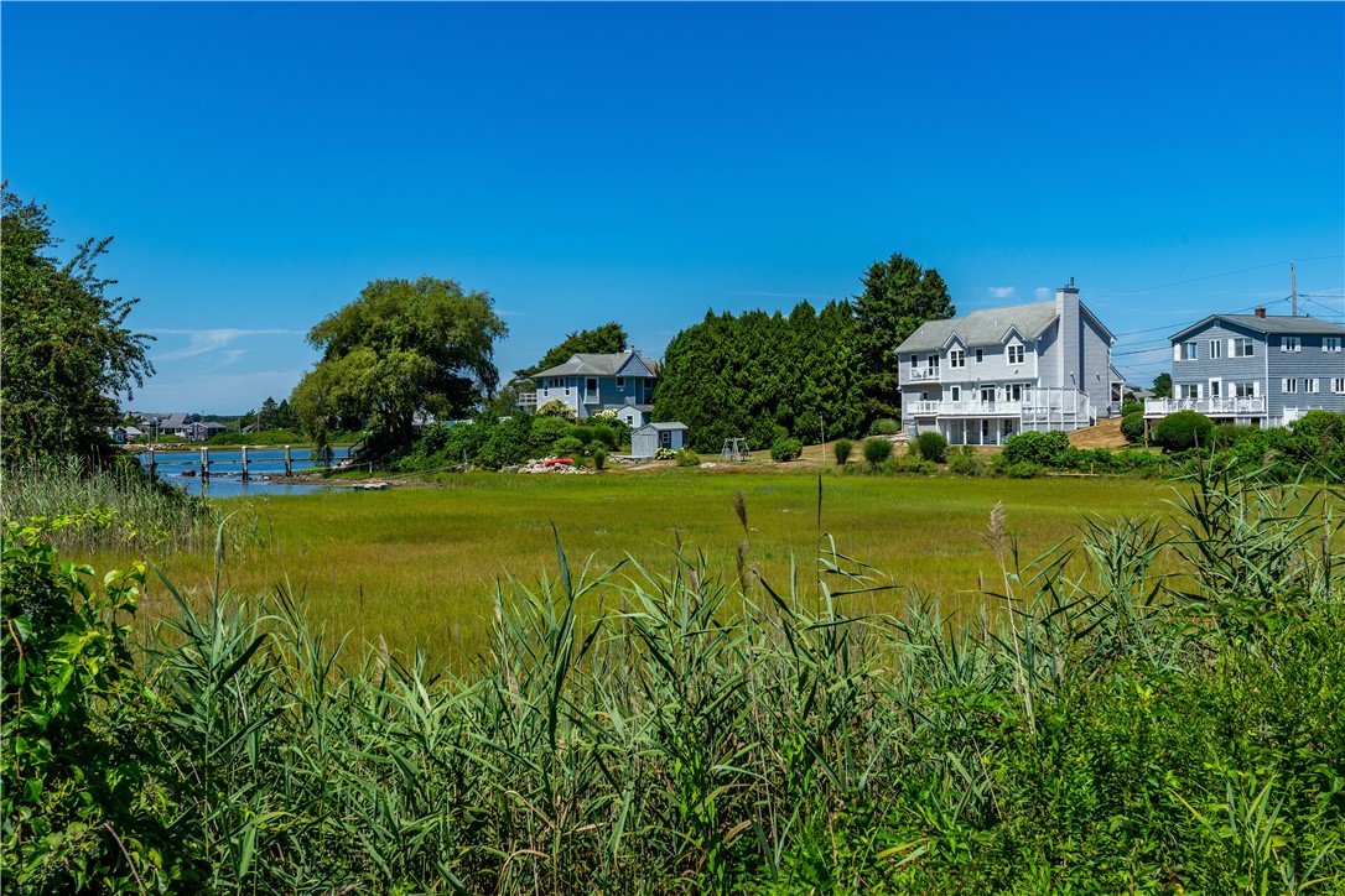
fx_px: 1308
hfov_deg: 54.4
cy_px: 448
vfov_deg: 37.9
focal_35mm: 35
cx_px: 672
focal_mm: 35
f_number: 13
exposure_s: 1/100
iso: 100
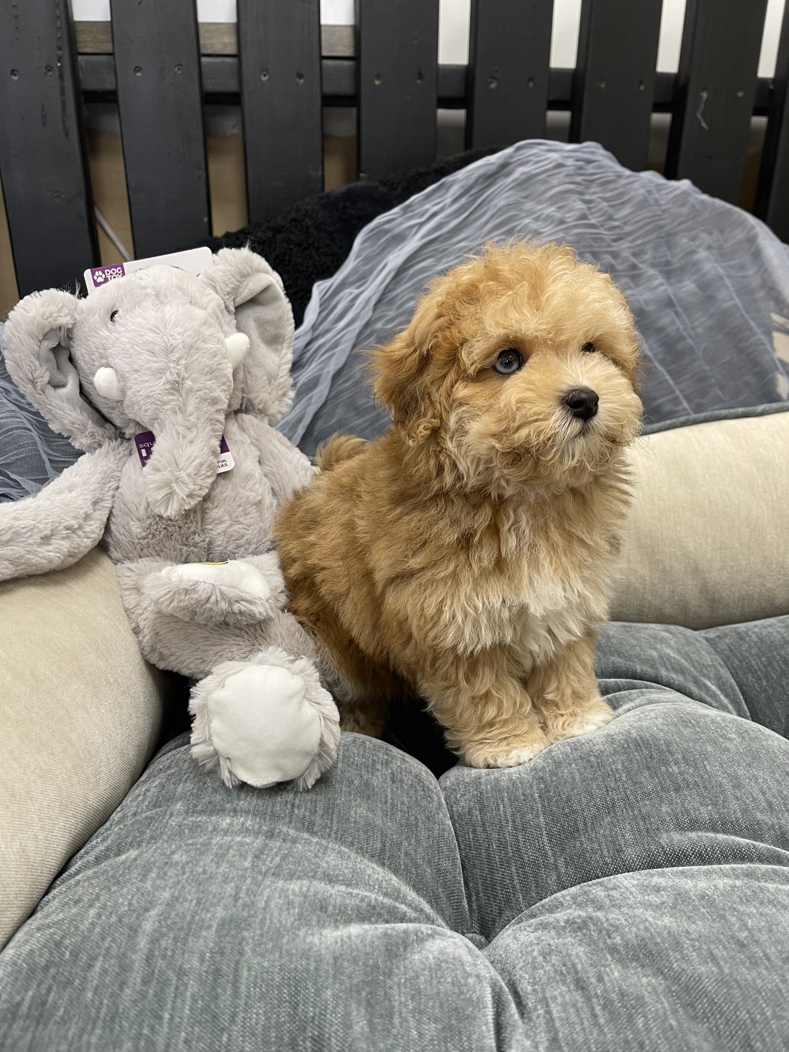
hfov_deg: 54.9
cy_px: 526
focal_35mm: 25
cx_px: 394
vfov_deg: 69.4
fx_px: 760
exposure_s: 1/60
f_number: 1.6
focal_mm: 5.1
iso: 100
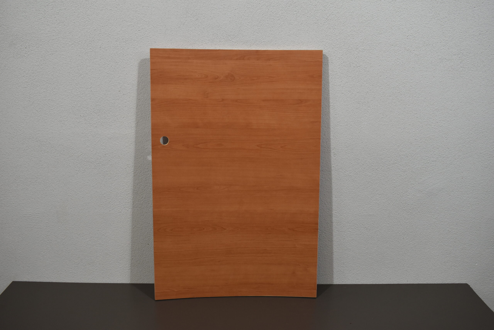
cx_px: 247
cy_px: 165
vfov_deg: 36.9
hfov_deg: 53.1
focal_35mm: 36
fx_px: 494
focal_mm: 24
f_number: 5.6
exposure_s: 1/125
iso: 360
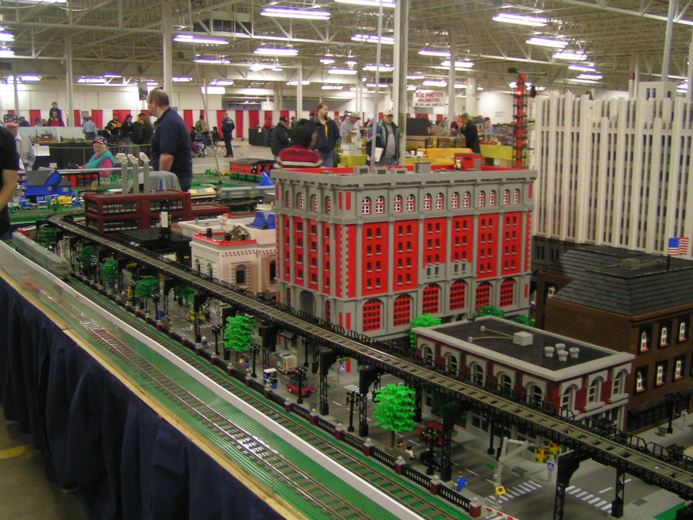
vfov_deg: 37.7
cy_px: 260
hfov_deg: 49.0
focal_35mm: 38
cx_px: 346
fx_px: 761
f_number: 2.8
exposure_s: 1/15
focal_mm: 5.8
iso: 200
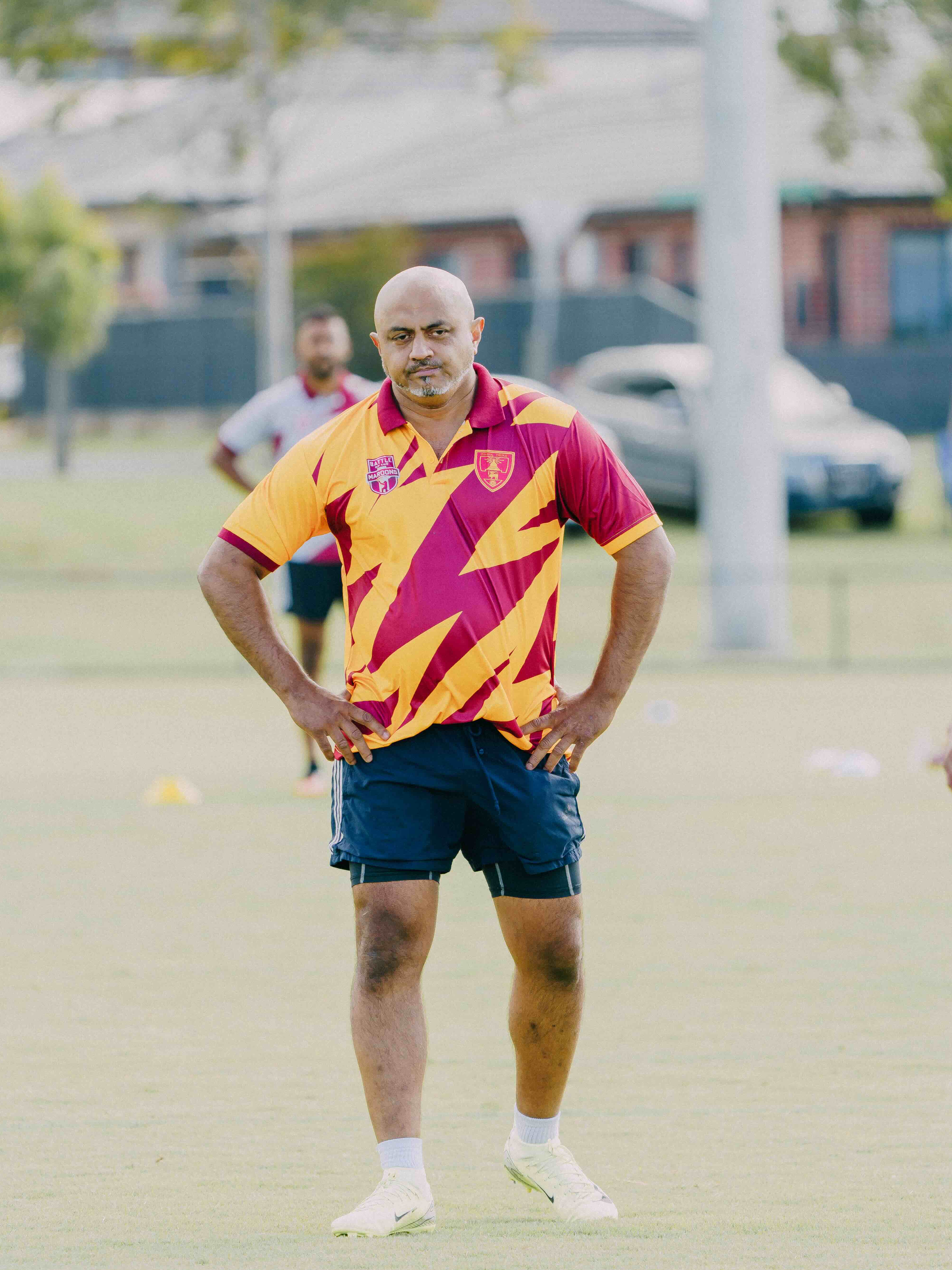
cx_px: 476
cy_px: 573
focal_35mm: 389
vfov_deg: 5.1
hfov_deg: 3.8
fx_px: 14264
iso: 250
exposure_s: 1/250
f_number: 6.3
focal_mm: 359
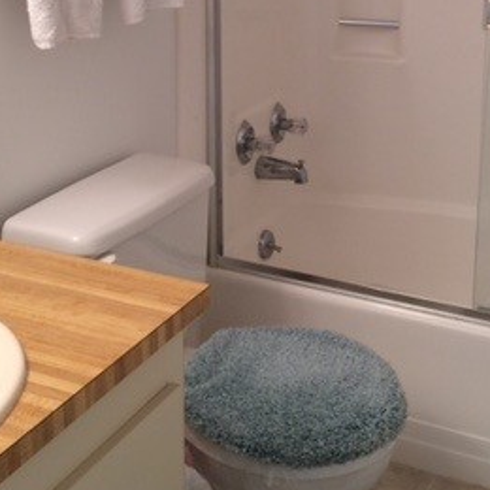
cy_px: 74
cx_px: 285
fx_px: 1009
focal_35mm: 63
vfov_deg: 26.6
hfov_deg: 27.3
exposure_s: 1/30
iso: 80
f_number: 2.2
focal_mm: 4.15
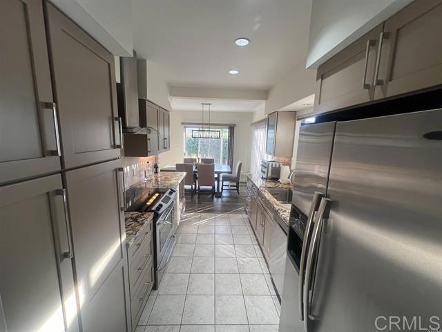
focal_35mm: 13
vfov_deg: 89.9
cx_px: 221
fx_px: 166
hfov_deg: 106.2
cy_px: 166
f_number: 1.8
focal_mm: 1.57
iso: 80
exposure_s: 1/120
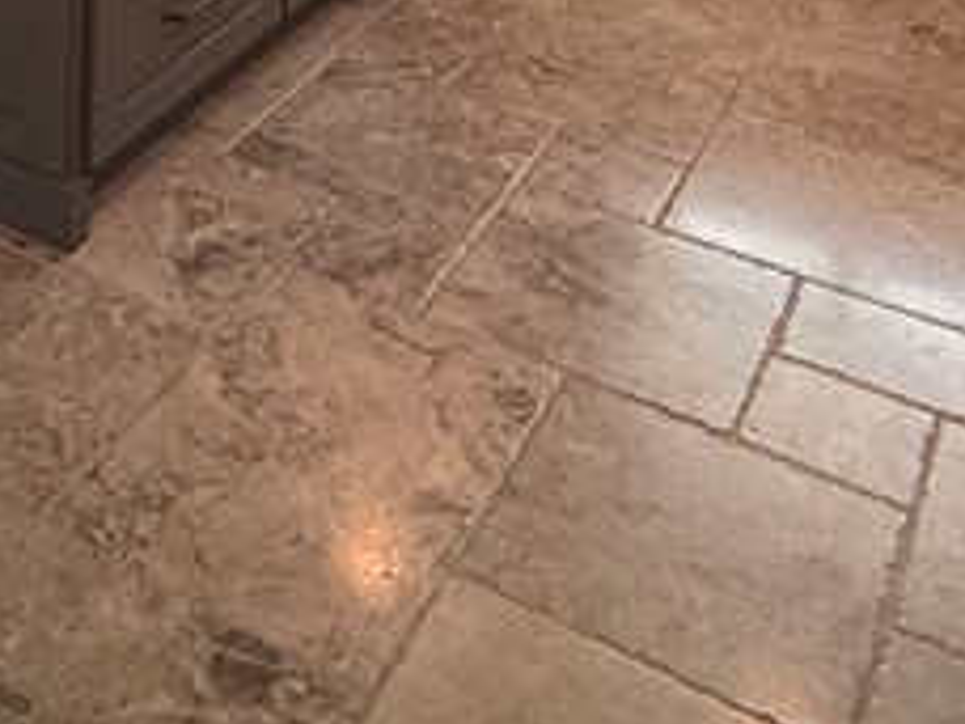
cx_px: 25
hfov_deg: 29.0
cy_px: -521
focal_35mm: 63
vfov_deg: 18.8
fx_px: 1756
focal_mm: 2.22
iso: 64
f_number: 2.2
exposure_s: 1/217
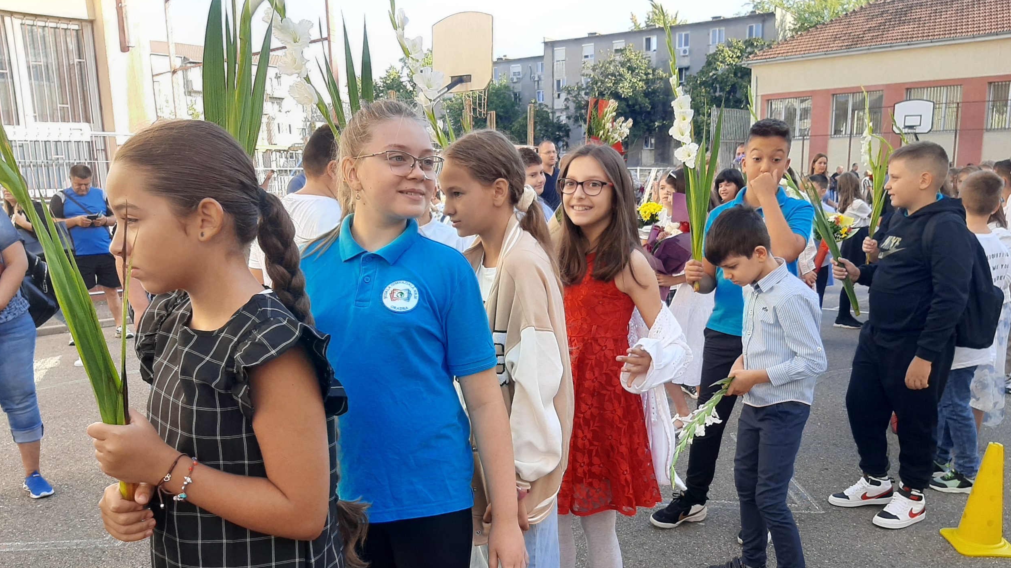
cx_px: 501
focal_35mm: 30
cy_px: 357
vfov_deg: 38.7
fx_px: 804
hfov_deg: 64.3
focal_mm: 3.93
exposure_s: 1/439
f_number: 1.7
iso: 40
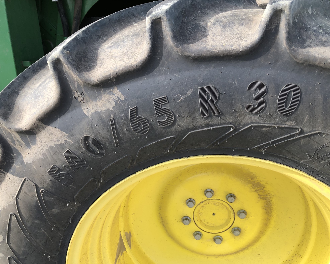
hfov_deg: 58.7
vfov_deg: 48.5
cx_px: 178
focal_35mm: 30
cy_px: 135
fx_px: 293
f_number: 1.8
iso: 20
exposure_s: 1/355
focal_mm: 3.99
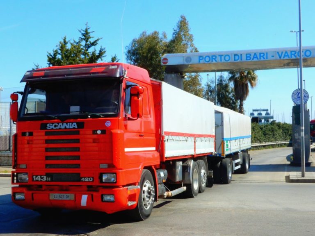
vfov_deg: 29.1
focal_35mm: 50
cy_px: 118
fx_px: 455
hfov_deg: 38.2
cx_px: 158
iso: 400
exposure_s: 1/640
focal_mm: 8.9
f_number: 8
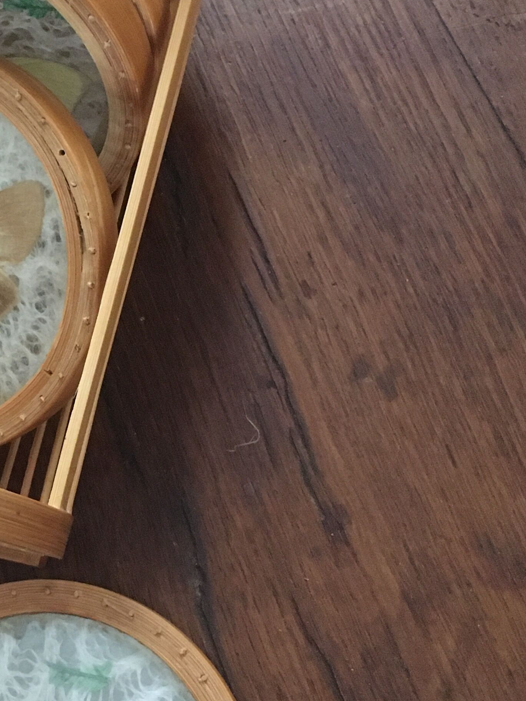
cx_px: -9
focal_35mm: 64
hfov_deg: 22.0
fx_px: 1297
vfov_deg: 30.3
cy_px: 339
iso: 320
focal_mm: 4.15
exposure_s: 1/17
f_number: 2.2
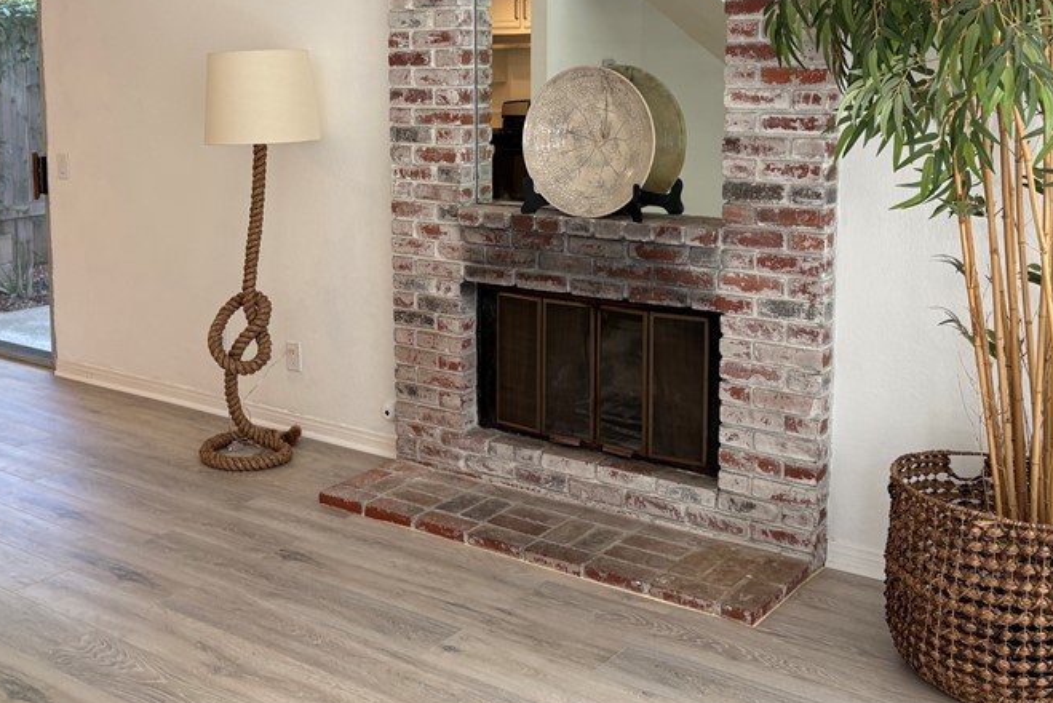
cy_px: 187
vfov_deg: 31.4
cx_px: 417
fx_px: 1229
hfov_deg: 46.1
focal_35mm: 42
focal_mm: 5.96
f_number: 1.6
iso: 64
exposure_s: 1/120
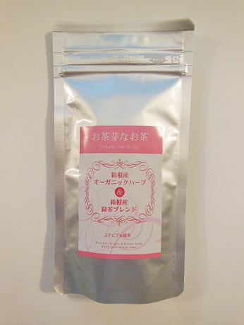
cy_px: 162
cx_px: 122
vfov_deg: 69.4
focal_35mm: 25
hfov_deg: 54.9
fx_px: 235
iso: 400
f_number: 3.5
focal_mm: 4.5
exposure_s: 1/80
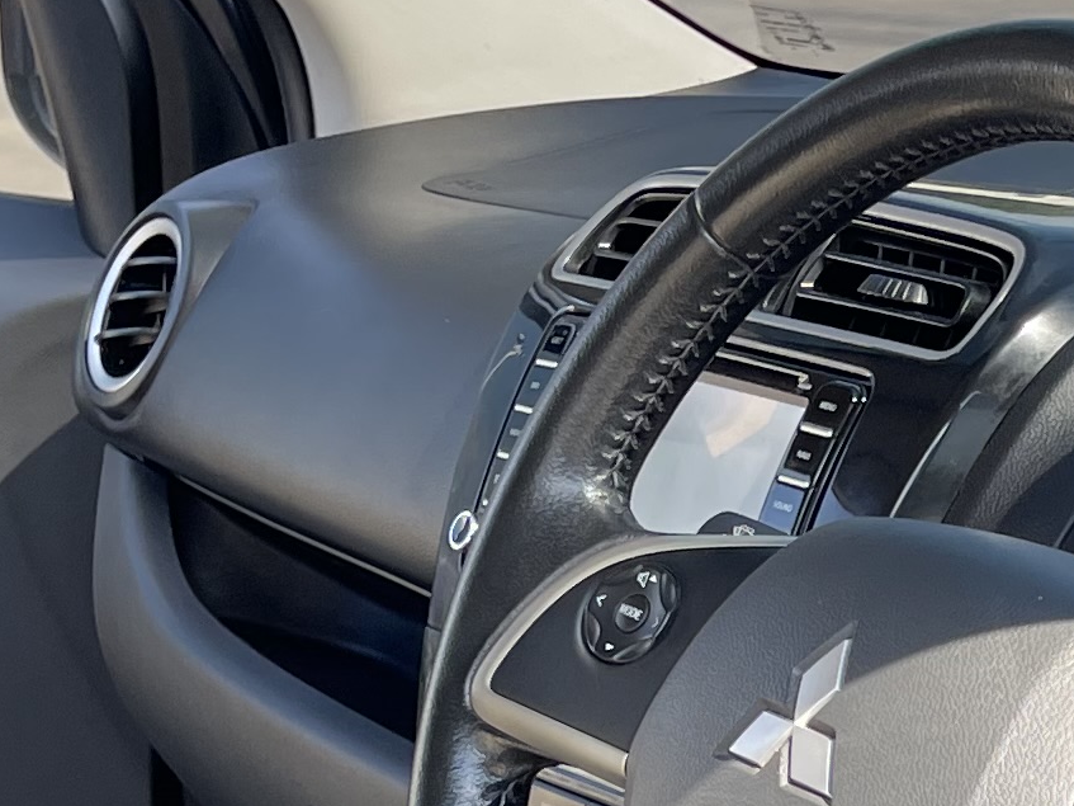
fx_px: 3692
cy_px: 1277
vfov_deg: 11.8
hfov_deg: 16.0
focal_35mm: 119
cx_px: 1234
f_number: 1.6
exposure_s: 1/356
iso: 32
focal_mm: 5.1
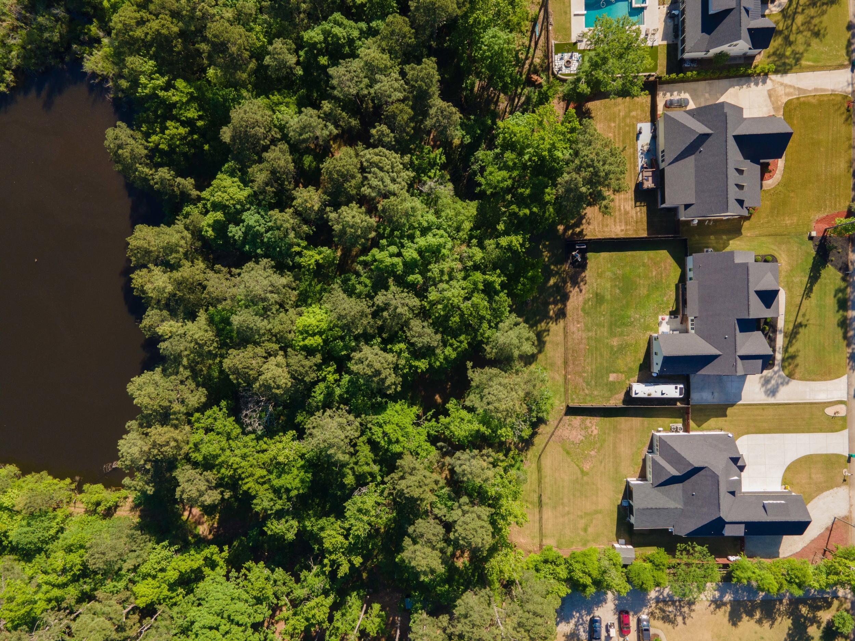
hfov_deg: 71.6
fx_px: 593
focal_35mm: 24
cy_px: 320
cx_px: 428
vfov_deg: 56.8
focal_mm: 4.5
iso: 100
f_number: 2.8
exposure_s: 1/240
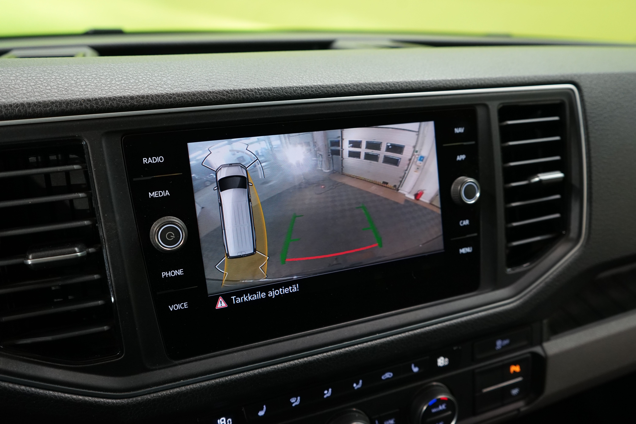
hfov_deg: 63.7
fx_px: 512
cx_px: 318
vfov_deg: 45.0
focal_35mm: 29
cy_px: 212
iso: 1250
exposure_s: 1/50
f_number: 4.5
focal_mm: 29
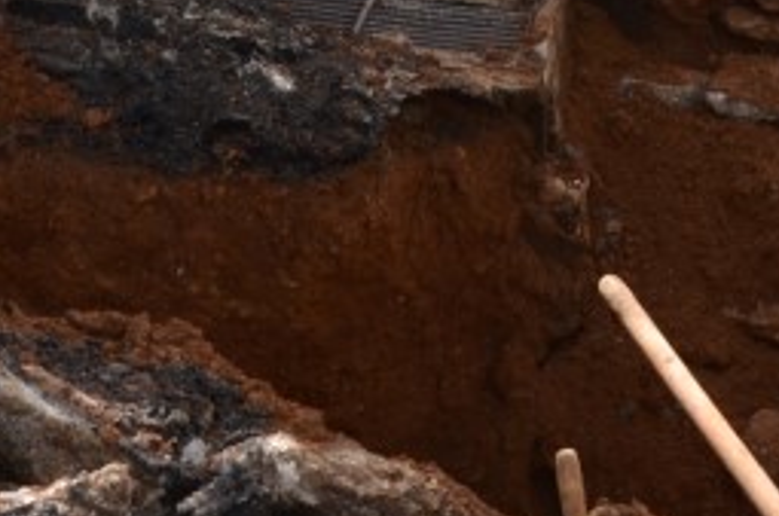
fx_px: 2657
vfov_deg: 10.7
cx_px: 400
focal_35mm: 123
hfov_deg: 16.7
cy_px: -244
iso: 100
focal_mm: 18
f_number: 8
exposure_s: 1/250
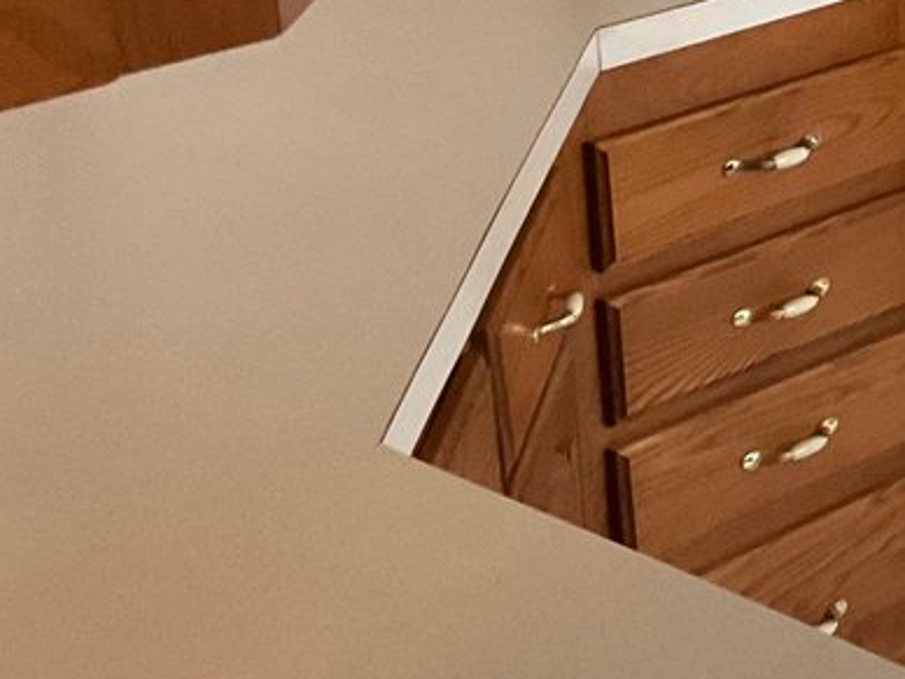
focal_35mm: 113
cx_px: 1296
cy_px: -127
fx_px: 2954
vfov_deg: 12.8
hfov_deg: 16.1
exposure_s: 1/60
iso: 200
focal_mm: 3
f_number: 1.8
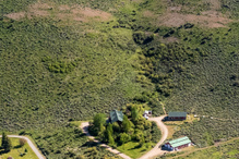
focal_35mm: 103
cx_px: 222
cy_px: 121
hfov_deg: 19.4
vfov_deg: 13.2
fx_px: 684
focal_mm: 8.38
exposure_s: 1/2000
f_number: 2.8
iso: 100
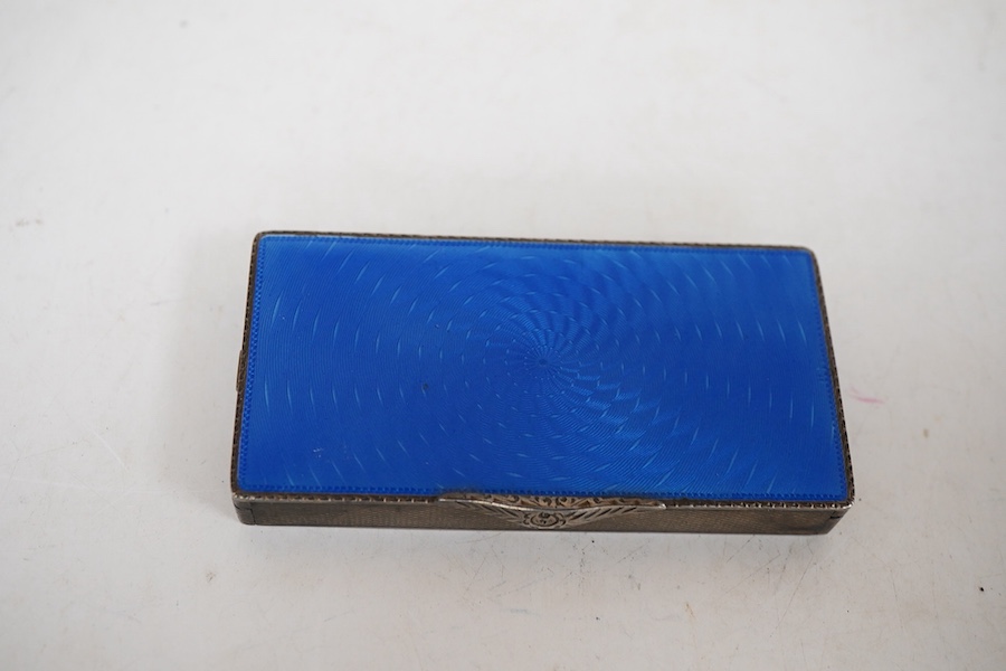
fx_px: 1257
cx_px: 503
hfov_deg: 43.6
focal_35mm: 45
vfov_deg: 29.9
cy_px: 336
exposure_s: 1/125
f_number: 8
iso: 1250
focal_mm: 30
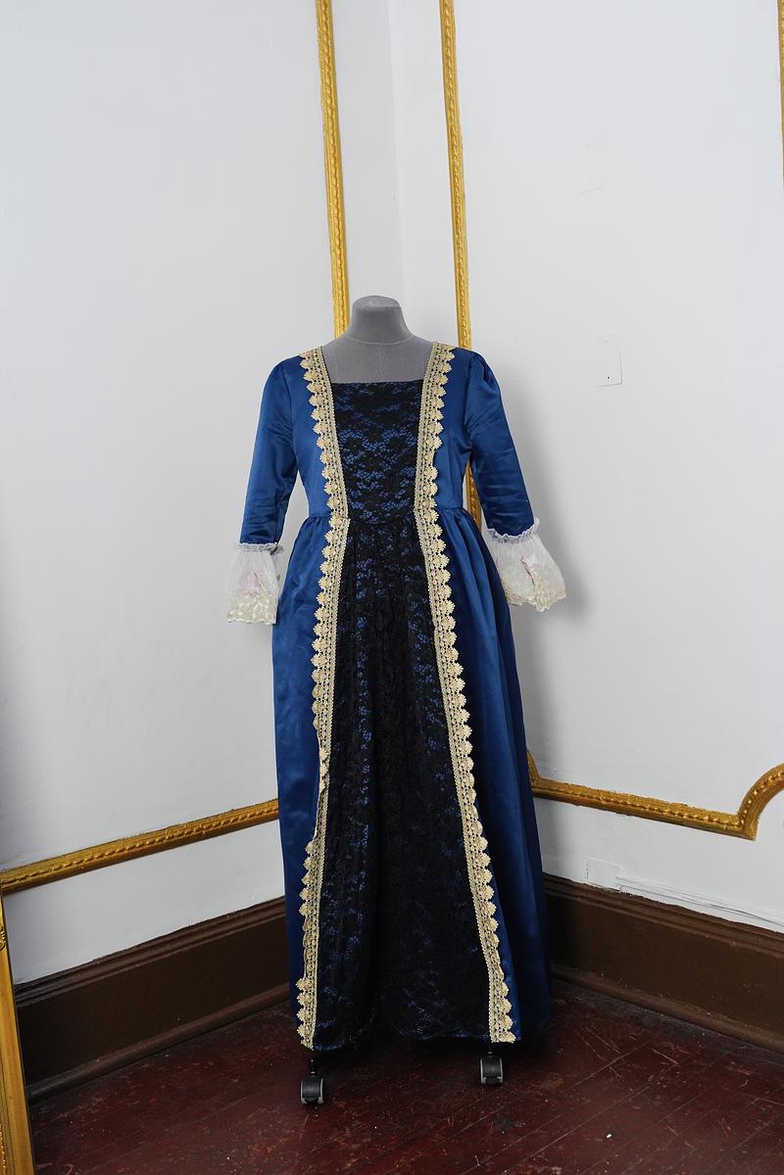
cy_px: 588
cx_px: 392
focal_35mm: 37
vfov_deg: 51.9
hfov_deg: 35.9
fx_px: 1209
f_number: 5
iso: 3200
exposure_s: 1/160
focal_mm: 37
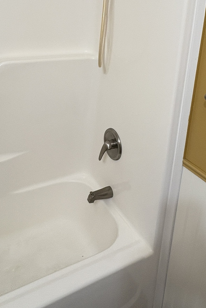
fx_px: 283
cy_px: 95
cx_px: 105
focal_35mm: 33
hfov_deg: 40.0
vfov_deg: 55.6
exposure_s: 1/60
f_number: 2.2
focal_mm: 2.22
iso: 160
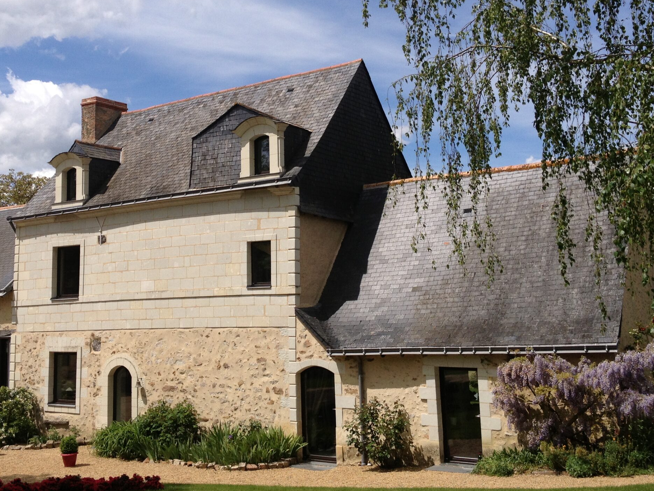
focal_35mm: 48
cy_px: 191
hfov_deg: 39.6
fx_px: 907
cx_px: 280
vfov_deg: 30.2
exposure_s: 1/2632
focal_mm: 4.28
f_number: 2.4
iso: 50
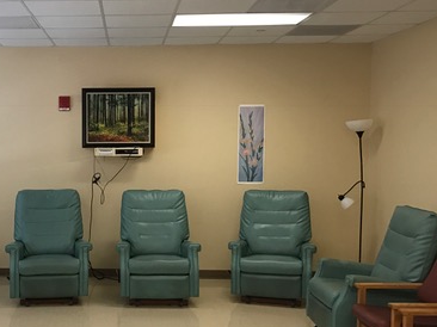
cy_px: 200
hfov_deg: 37.9
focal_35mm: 49
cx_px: 104
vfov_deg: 29.5
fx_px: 618
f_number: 1.8
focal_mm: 3.99
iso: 40
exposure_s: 1/30
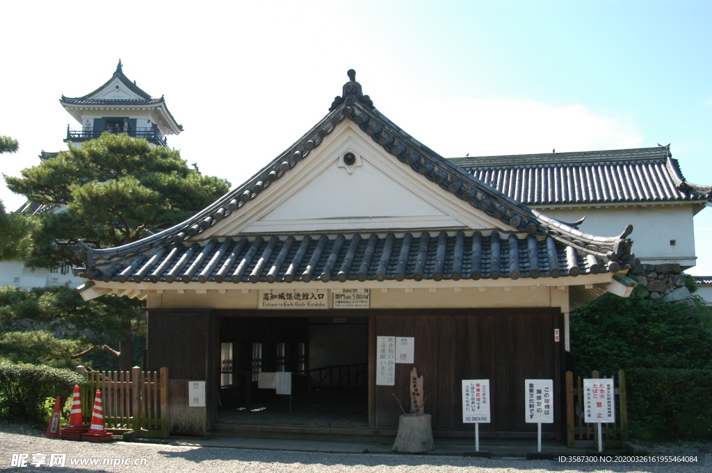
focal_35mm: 36
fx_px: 711
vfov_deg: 36.8
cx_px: 356
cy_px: 236
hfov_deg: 53.2
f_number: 7.1
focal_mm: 24
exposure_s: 1/200
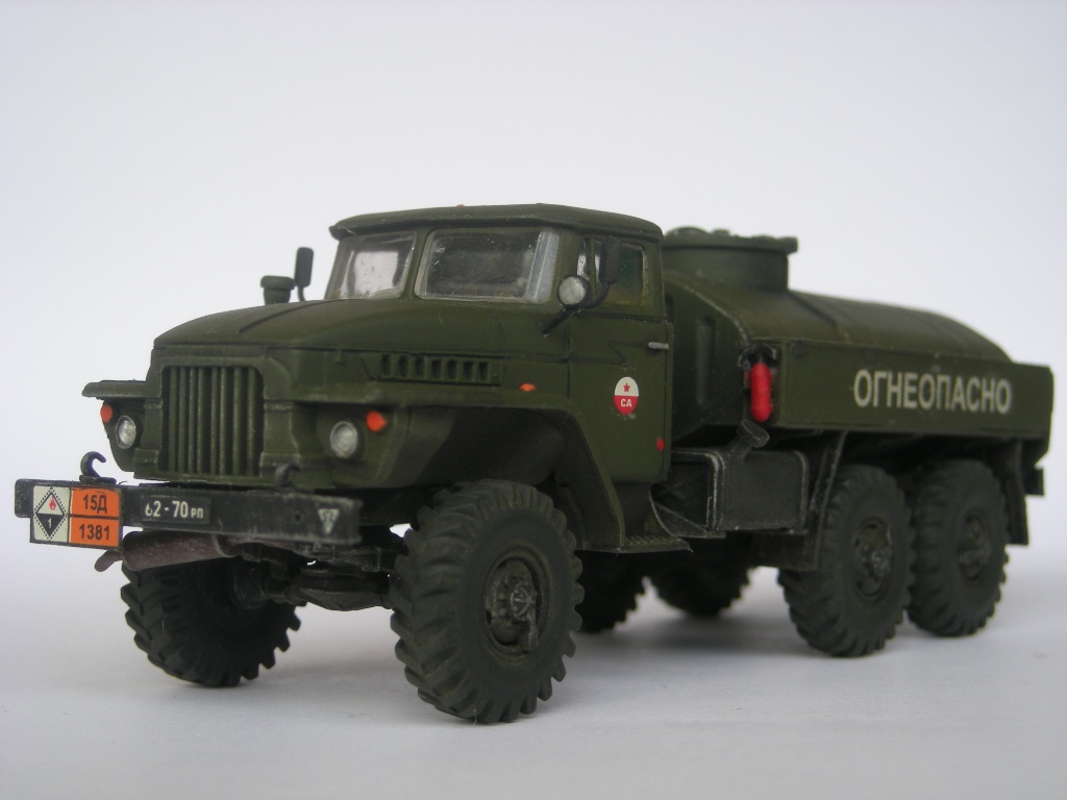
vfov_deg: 19.4
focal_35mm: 76
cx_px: 534
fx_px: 2343
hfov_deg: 25.7
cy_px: 400
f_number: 3.9
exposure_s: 1/108
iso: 50
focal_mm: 12.3
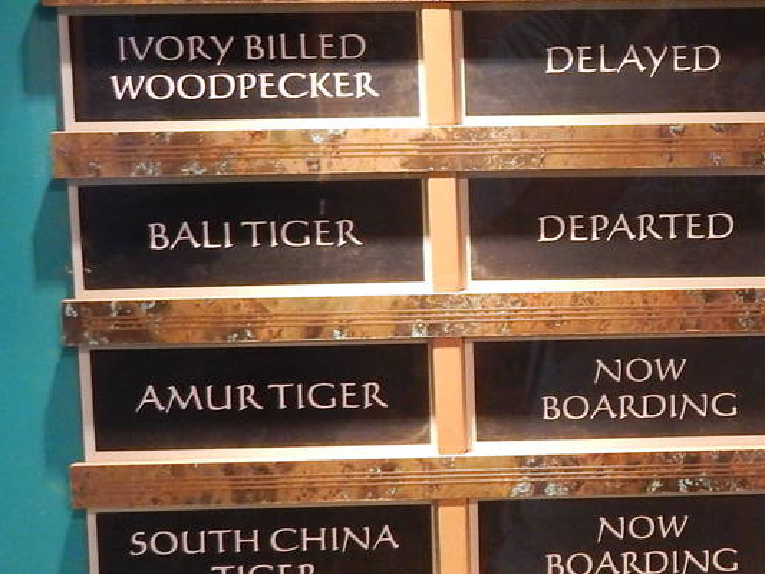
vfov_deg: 21.2
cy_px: 169
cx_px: 824
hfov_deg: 26.2
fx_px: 1525
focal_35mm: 69
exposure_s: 1/13
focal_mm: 4
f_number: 3
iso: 400
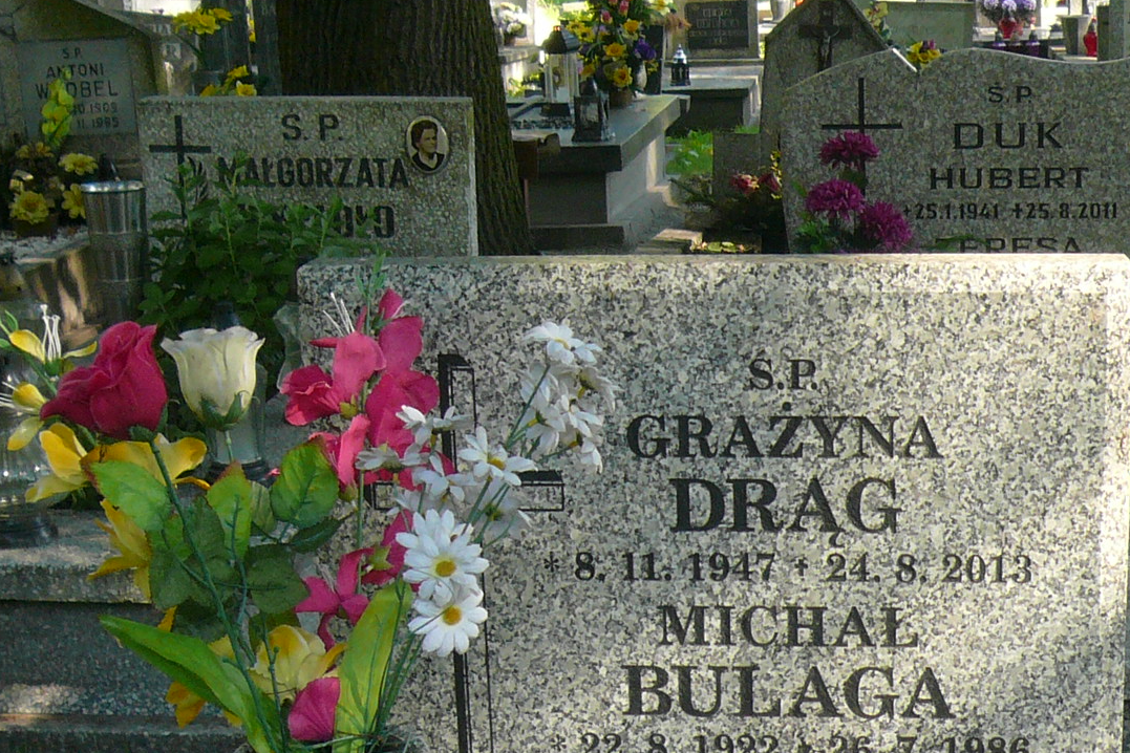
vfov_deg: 19.9
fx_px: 2134
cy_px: 538
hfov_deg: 29.2
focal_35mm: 68
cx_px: 836
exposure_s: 1/100
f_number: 2.8
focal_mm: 4.7
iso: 100
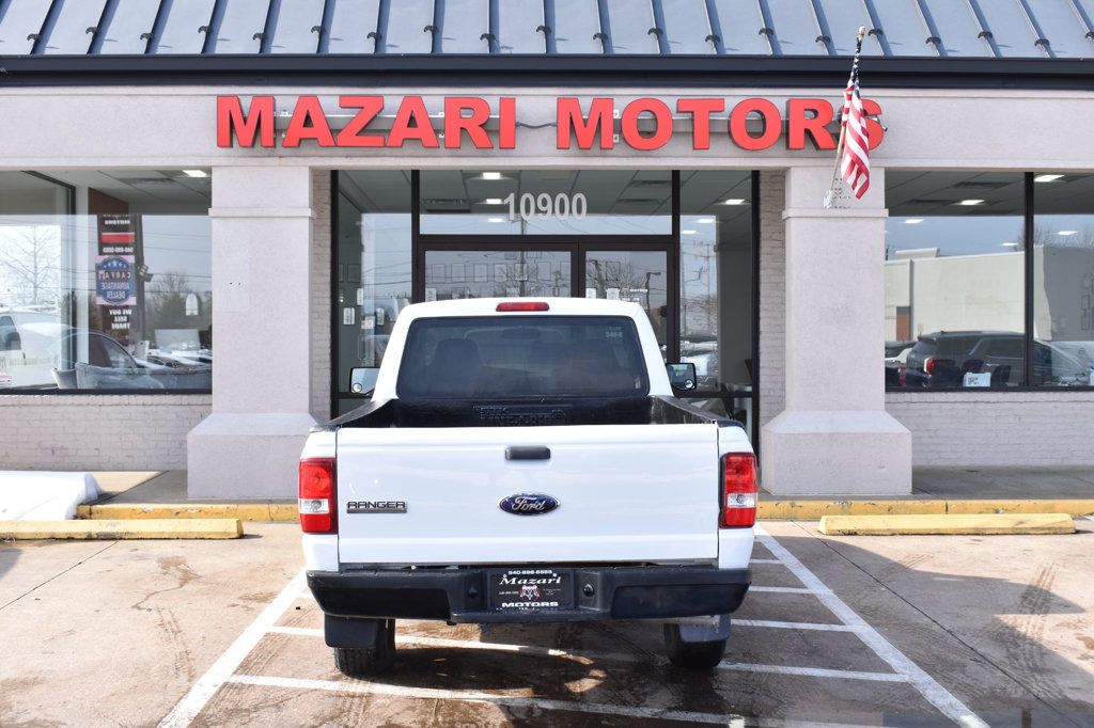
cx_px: 547
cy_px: 364
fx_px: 1321
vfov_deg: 30.8
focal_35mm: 44
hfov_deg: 45.0
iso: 220
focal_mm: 29
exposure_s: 1/250
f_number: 8
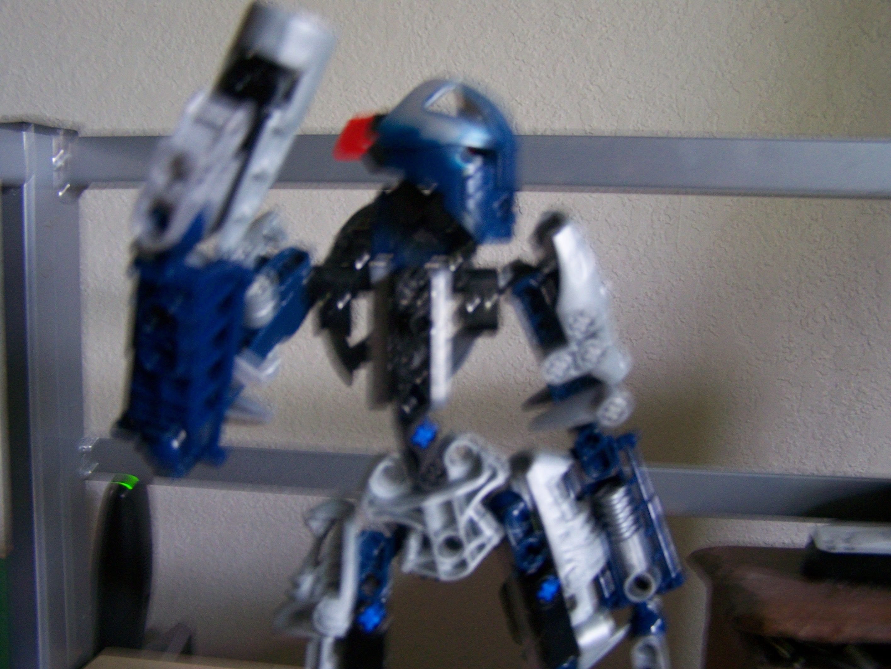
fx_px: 979
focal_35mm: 38
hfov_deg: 48.9
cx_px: 446
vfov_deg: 37.8
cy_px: 334
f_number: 2.8
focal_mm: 6.3
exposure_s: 1/8
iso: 160
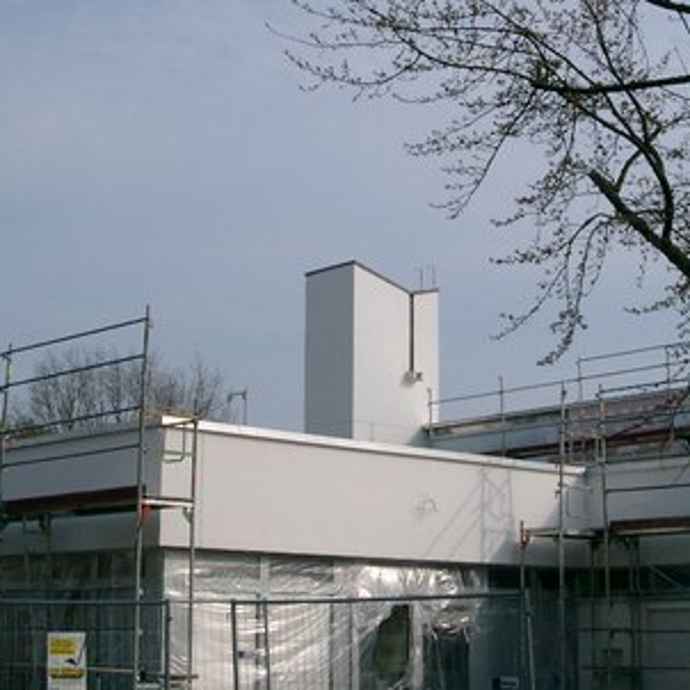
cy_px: 295
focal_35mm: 65
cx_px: 379
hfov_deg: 26.5
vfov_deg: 26.5
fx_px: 1466
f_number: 5
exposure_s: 1/1000
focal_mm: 7.6
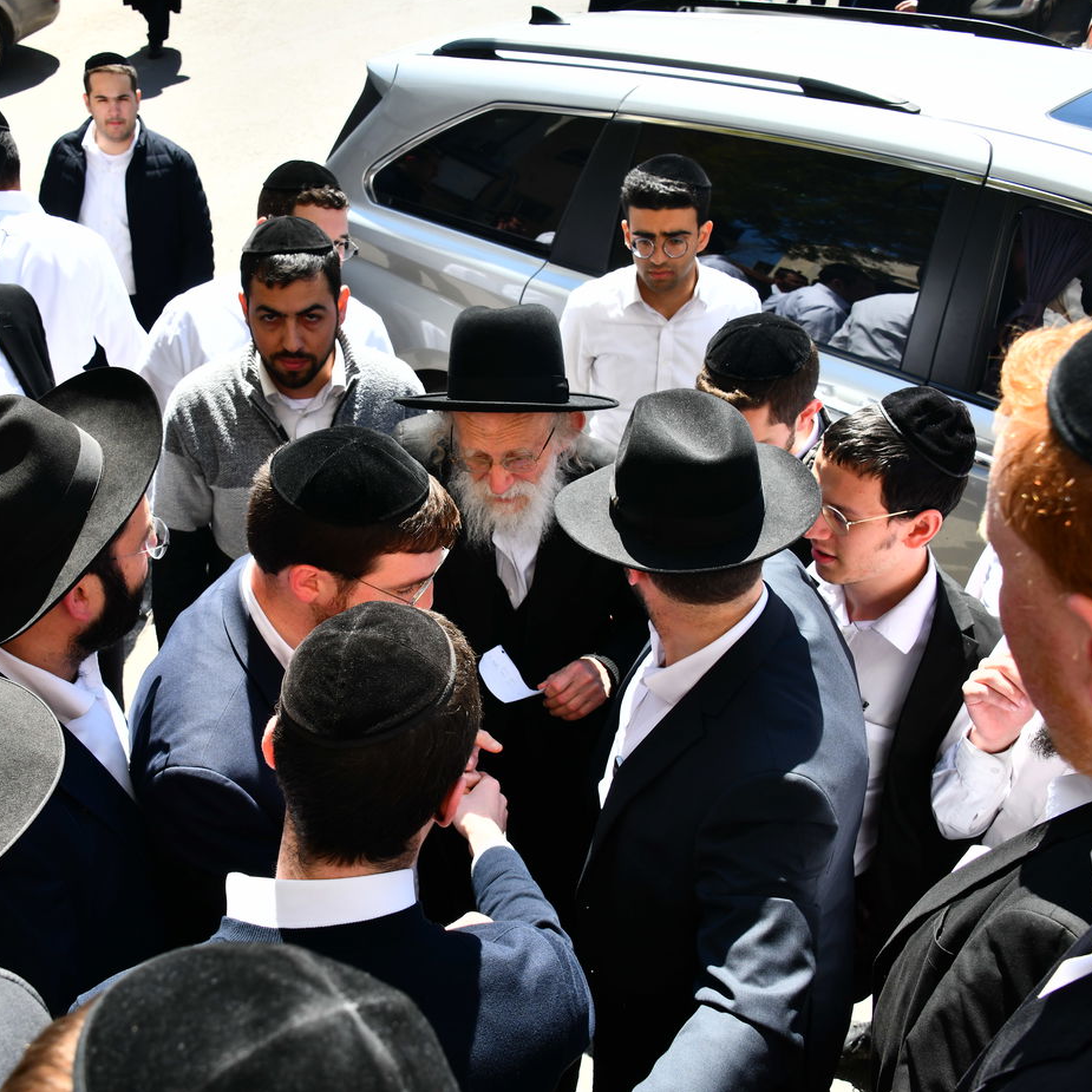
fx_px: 1285
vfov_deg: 46.0
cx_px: 443
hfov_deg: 45.8
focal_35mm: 36
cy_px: 544
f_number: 7.1
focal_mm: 28
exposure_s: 1/500
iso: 400
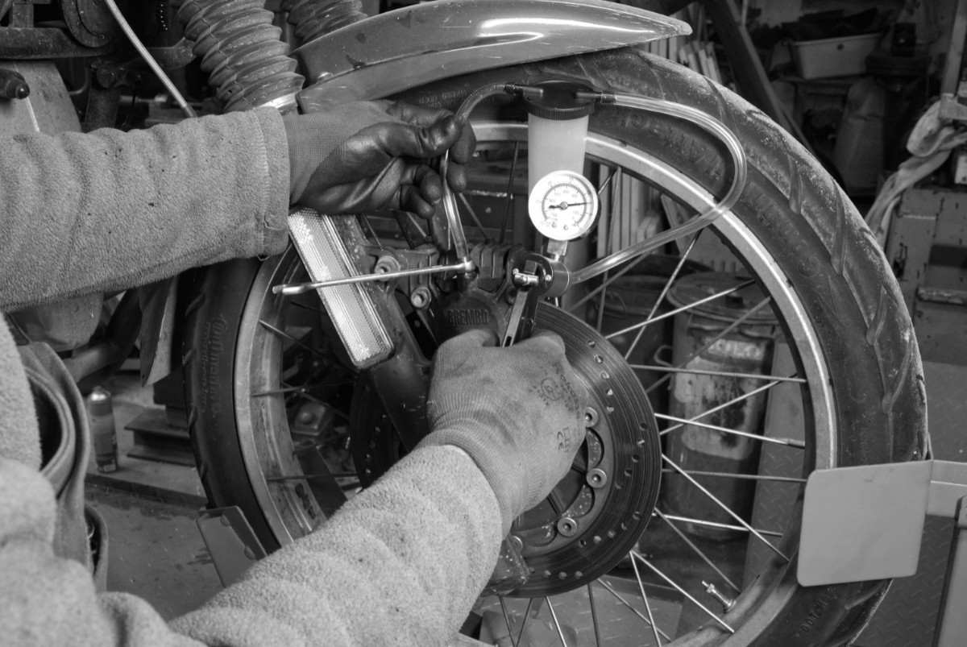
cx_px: 484
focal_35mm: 40
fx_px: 1076
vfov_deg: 33.5
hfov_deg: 48.4
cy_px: 324
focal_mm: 40
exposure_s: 1/25
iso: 2000
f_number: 13
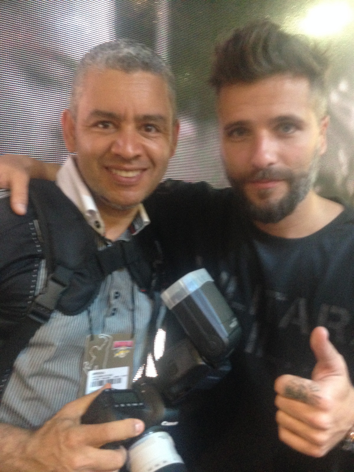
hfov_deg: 42.9
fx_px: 450
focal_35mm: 33
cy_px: 236
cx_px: 177
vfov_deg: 55.4
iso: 400
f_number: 2.4
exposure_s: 1/17
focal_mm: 4.12
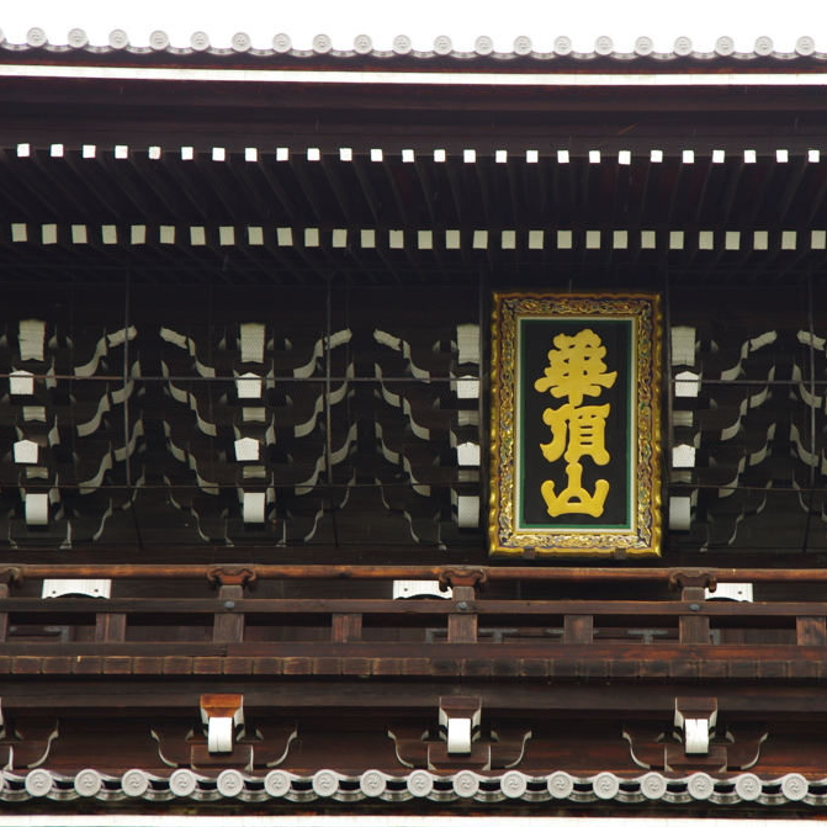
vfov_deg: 13.2
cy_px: 413
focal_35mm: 132
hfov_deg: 13.2
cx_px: 530
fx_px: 3568
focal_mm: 68
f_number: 8
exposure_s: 1/100
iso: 400
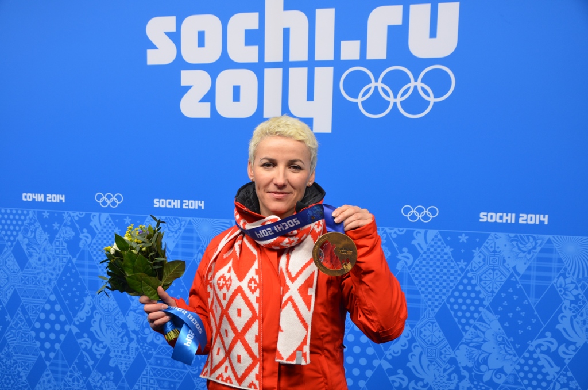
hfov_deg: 49.6
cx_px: 294
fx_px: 636
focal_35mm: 39
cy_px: 195
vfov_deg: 34.1
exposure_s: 1/100
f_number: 5
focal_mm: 26
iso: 400
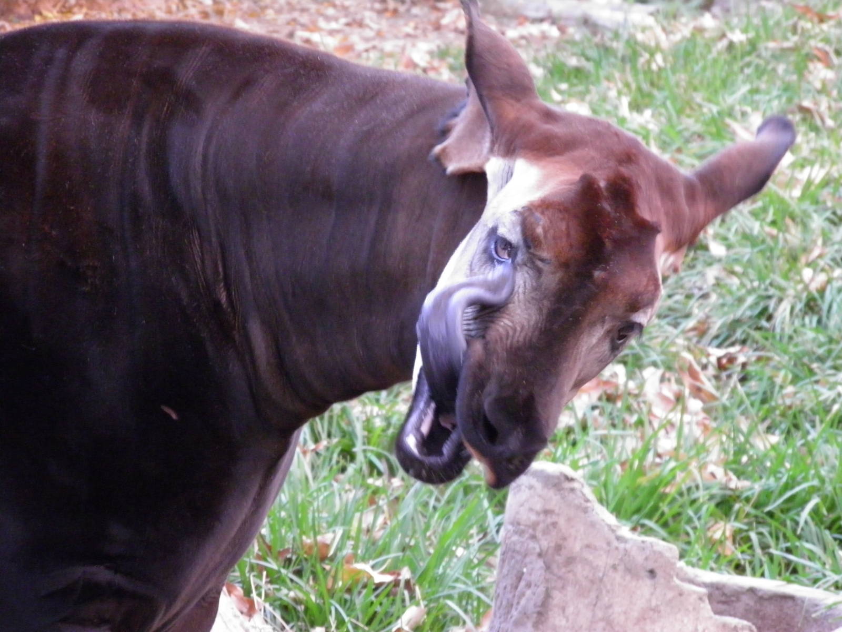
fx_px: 4962
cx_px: 421
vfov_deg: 7.3
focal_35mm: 204
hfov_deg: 9.7
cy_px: 316
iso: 400
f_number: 4.1
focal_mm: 36.7
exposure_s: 1/30
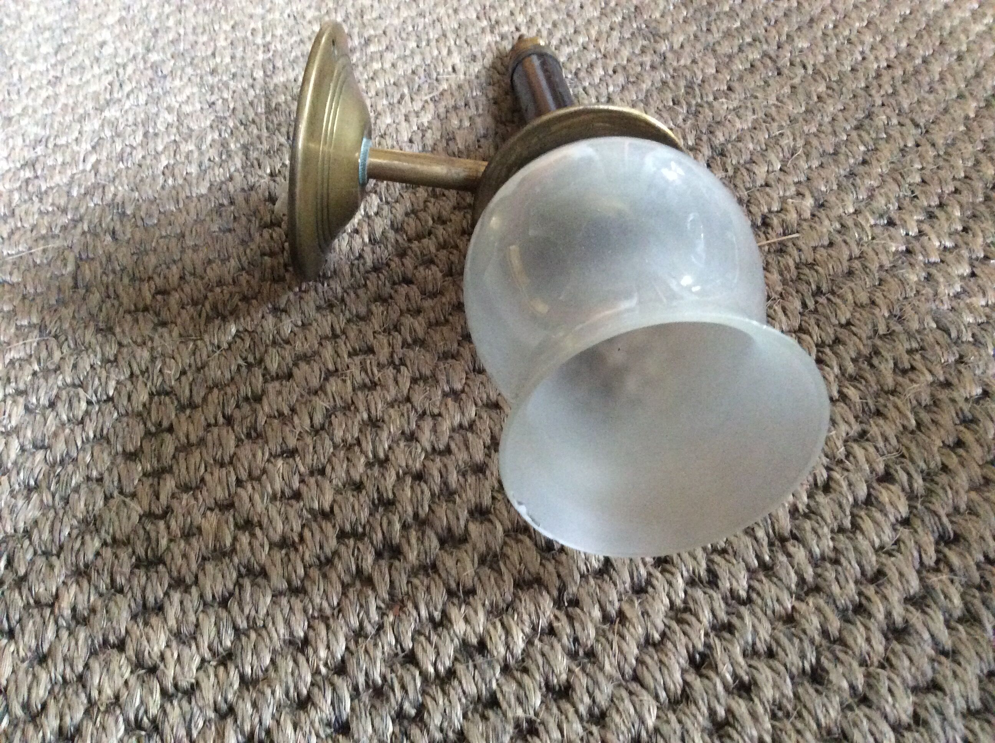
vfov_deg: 44.1
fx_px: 918
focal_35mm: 32
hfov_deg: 56.9
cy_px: 372
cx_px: 498
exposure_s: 1/17
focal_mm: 3.3
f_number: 2.4
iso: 320
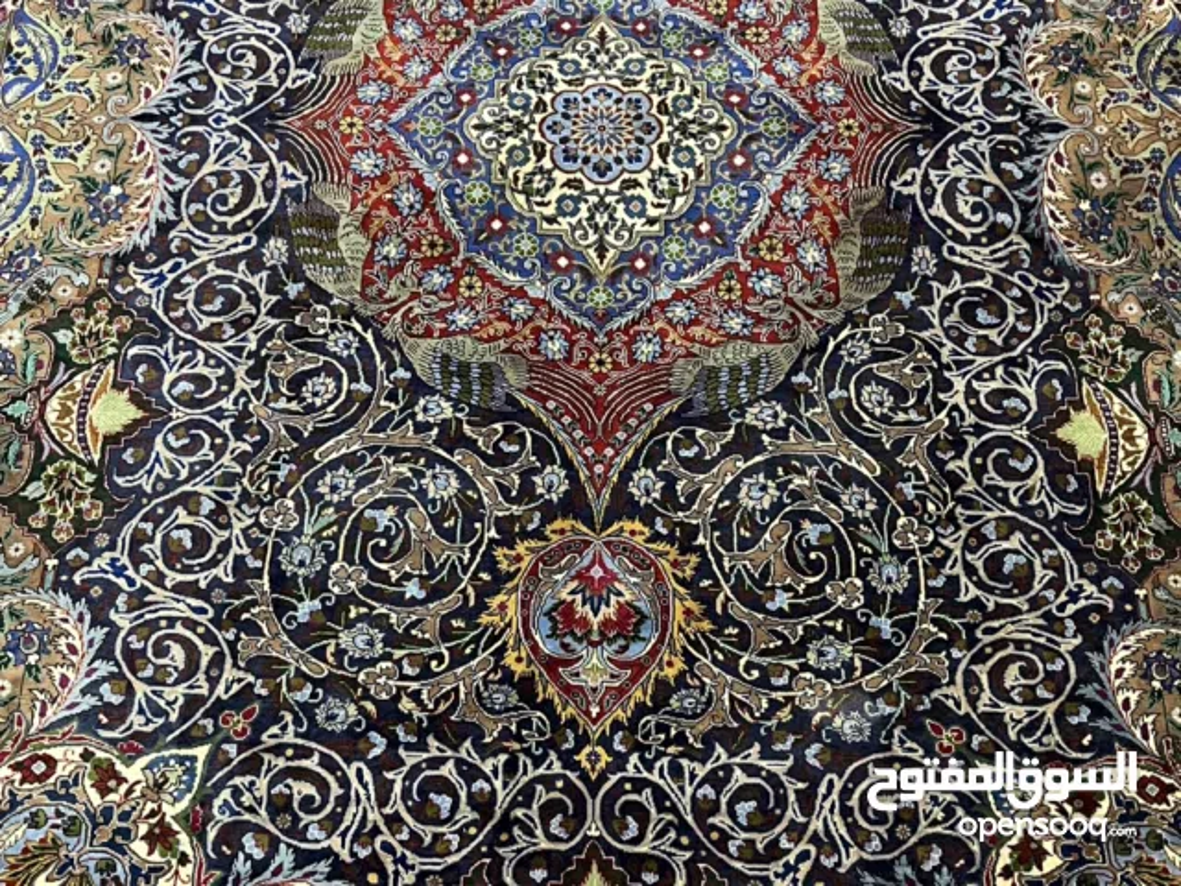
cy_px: 443
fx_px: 887
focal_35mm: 26
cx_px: 590
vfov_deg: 53.1
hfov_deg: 67.3
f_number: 1.6
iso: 400
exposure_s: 1/50
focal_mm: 5.1
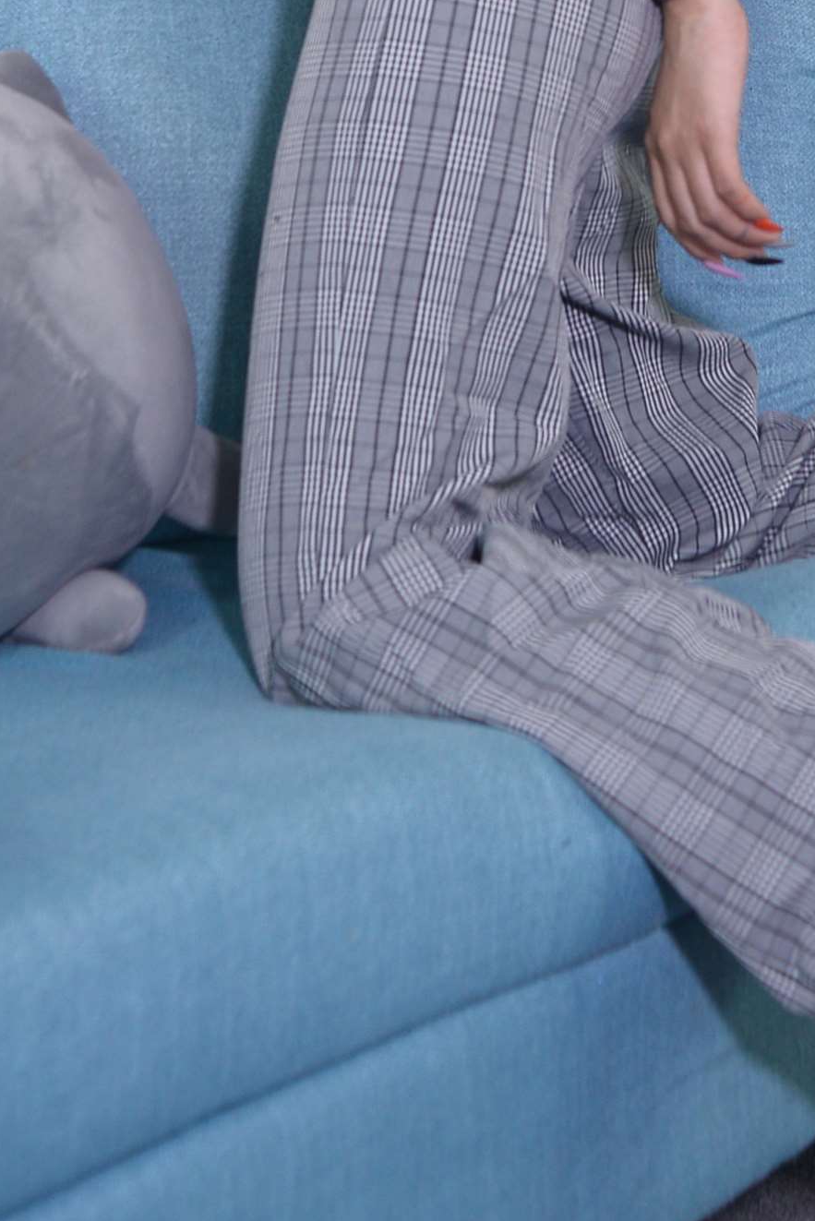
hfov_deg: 12.8
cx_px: 636
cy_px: -366
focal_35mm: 107
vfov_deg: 17.9
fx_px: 3630
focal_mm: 35
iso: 500
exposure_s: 1/125
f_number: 4
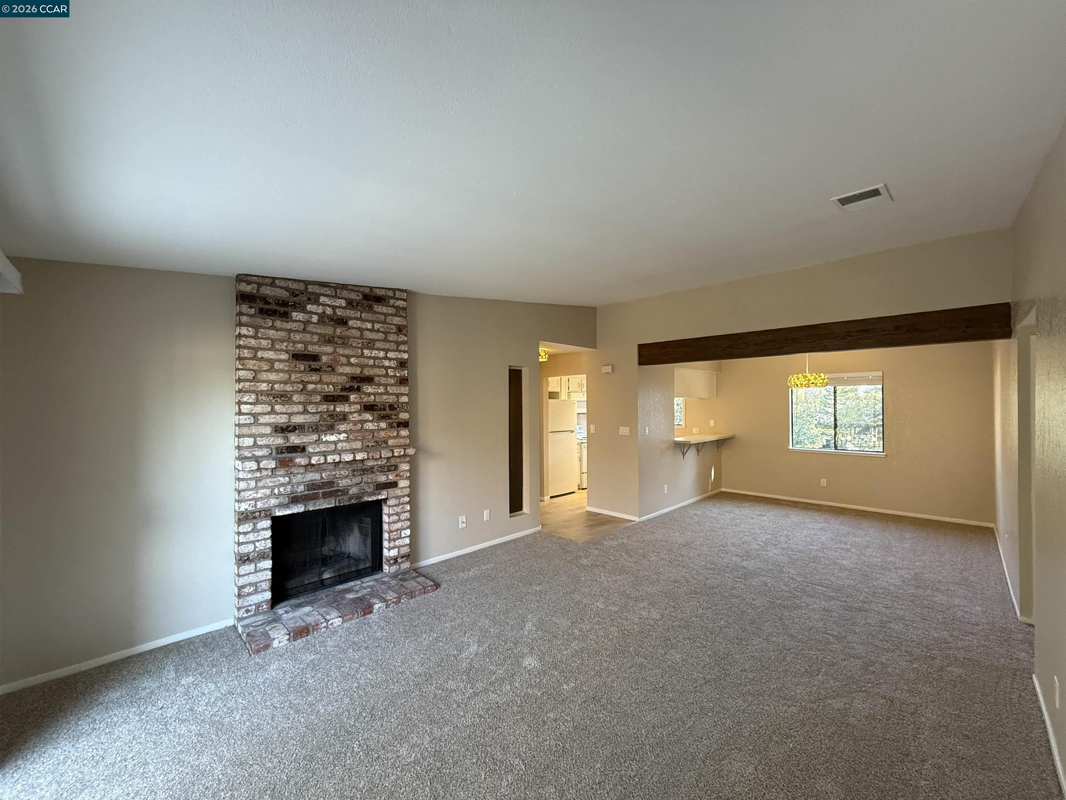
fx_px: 431
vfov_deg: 85.7
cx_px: 533
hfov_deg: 102.1
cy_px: 400
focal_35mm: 14
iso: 320
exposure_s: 1/120
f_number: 2.2
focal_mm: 2.22
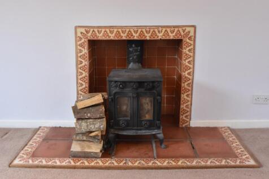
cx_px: 134
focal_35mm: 36
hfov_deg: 53.1
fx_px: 269
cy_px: 90
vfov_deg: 36.8
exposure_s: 1/40
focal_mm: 24
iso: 1600
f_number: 4.5
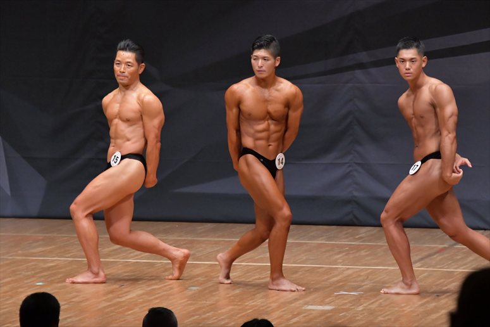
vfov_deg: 4.8
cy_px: 164
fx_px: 3877
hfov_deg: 7.2
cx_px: 245
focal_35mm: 285
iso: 6400
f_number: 5.6
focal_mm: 190
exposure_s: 1/400
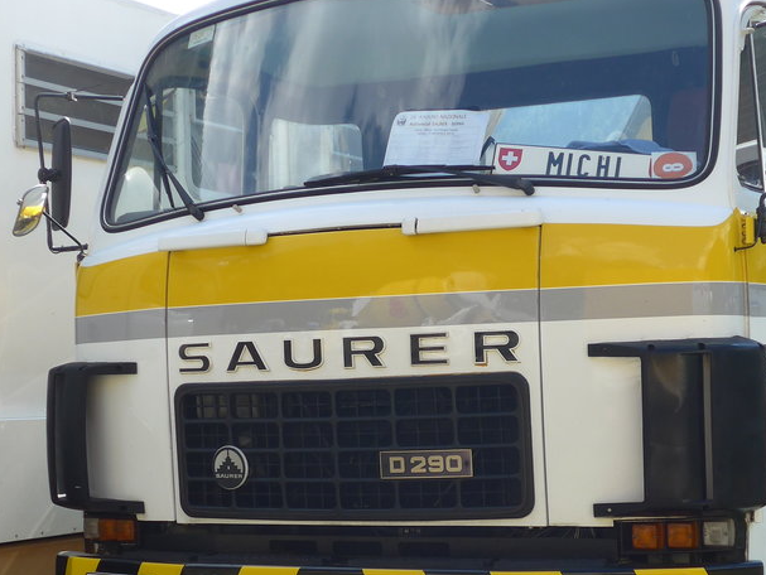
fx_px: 1793
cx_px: 461
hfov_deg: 24.1
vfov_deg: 18.1
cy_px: 410
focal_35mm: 81
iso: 80
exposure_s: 1/640
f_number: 2.8
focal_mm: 8.4
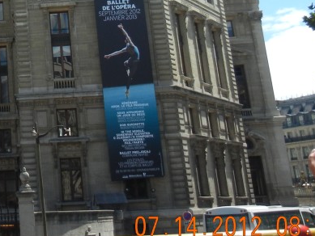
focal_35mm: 79
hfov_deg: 23.3
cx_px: -25
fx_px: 719
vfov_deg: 18.0
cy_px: -19
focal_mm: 5.4
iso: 160
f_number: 7
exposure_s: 1/295
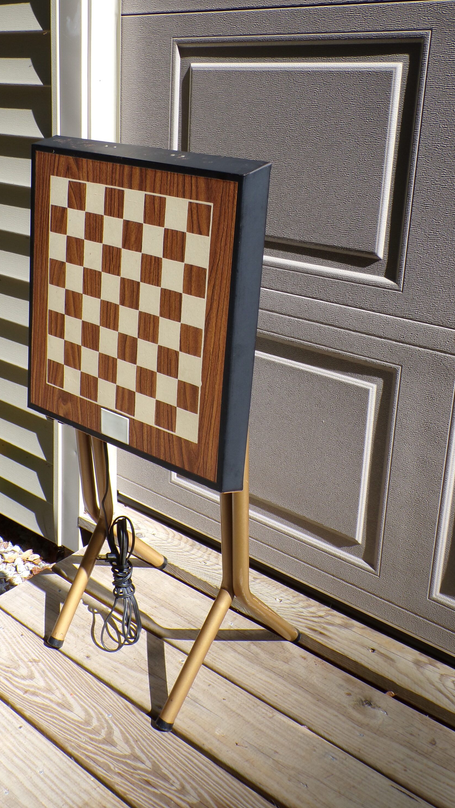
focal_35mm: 41
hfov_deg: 28.8
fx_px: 880
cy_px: 398
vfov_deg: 49.4
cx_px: 148
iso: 100
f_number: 4.9
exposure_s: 1/240
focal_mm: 6.6
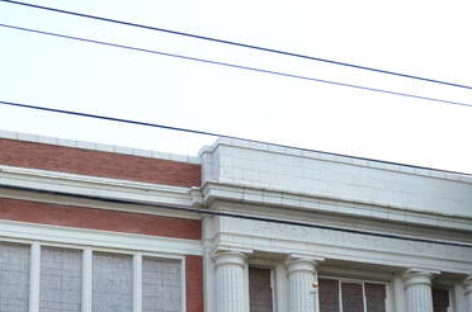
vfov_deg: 18.4
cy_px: 332
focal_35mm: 71
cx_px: 240
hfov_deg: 28.5
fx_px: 929
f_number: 5.6
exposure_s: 1/640
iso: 500
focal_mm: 22
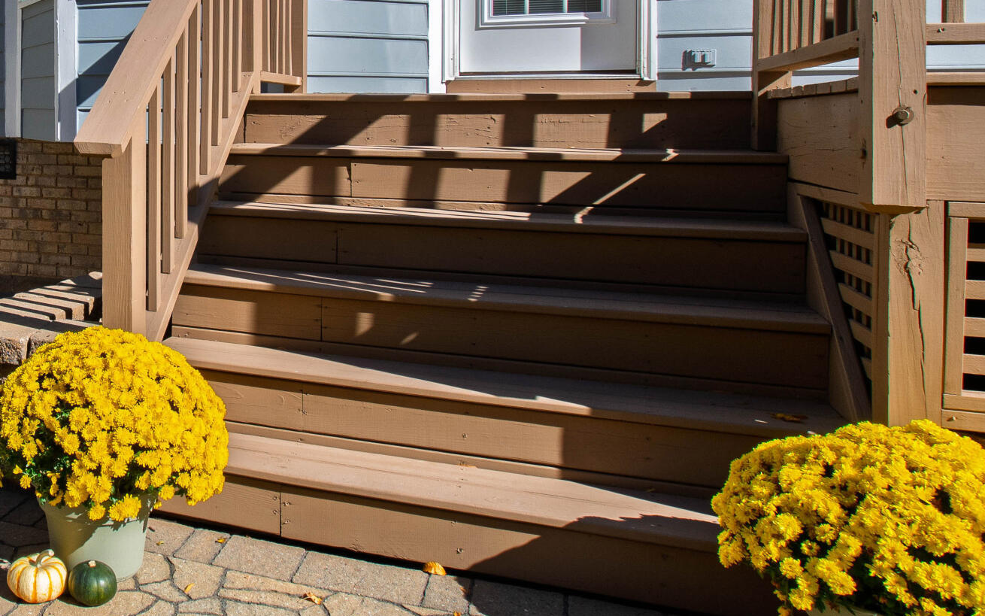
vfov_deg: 34.9
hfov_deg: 48.3
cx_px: 63
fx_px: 940
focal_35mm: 35
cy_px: 102
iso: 100
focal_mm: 10
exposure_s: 1/400
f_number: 8
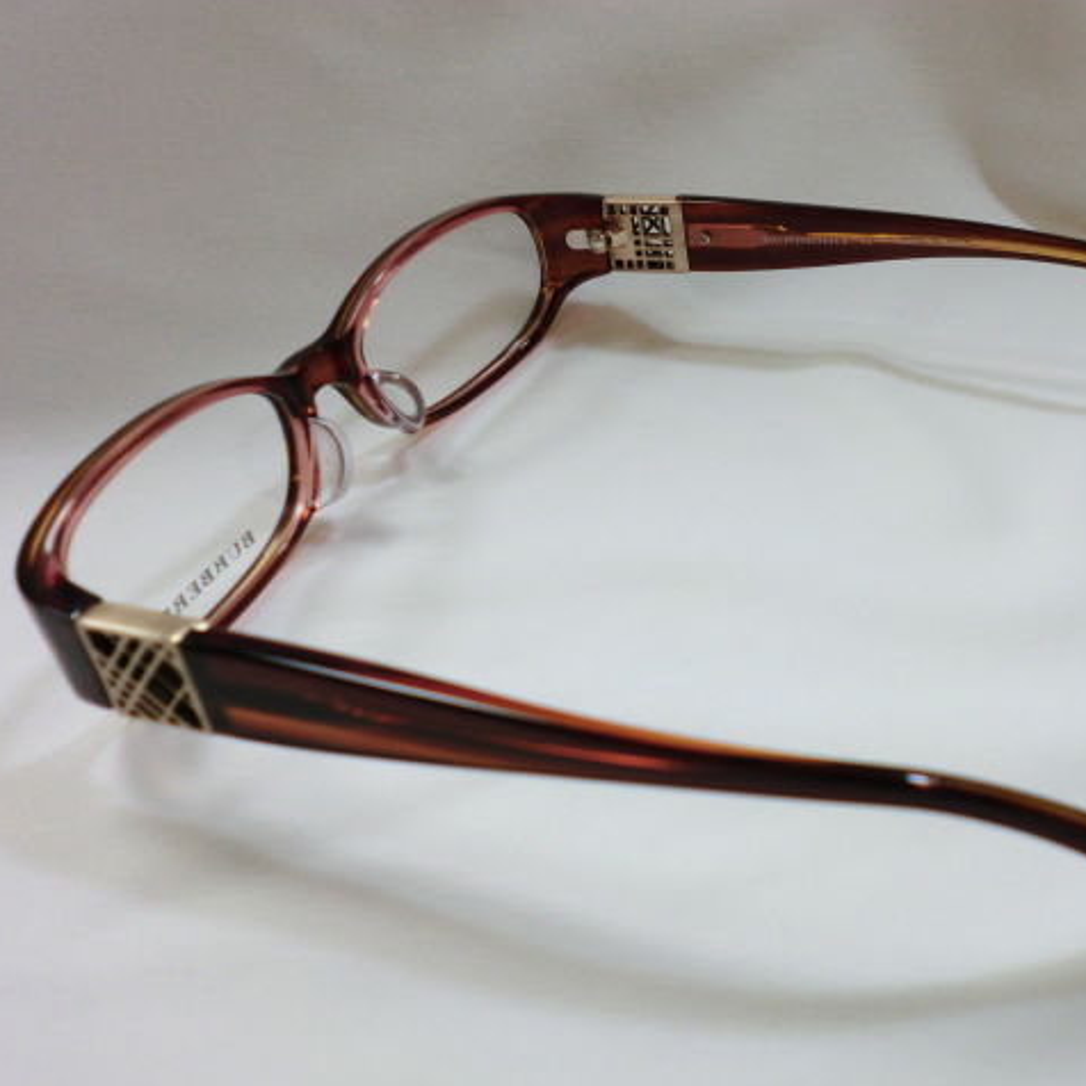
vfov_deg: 43.9
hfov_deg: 43.5
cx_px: 673
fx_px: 1349
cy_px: 543
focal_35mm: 38
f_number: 3.5
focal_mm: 5.8
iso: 80
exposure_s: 1/60
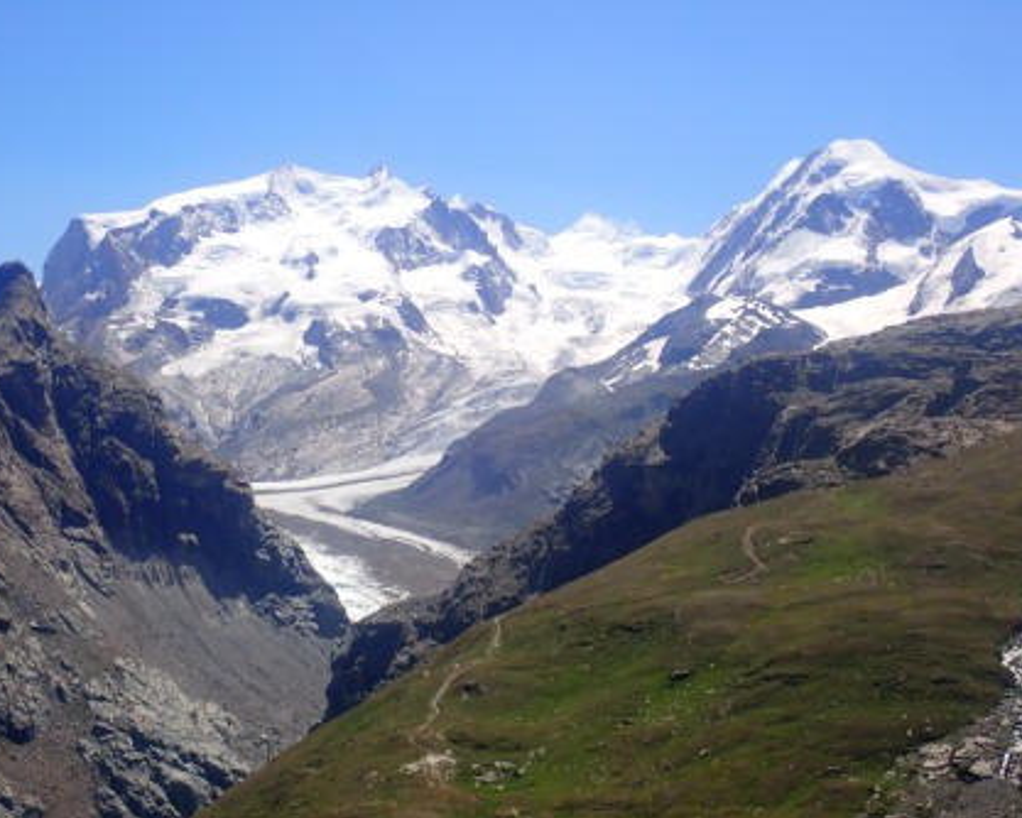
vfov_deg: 23.5
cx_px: 475
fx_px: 1967
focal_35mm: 65
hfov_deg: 29.1
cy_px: 409
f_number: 5
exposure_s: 1/640
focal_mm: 11.09
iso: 100
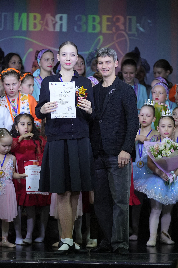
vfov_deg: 8.3
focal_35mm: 247
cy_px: 134
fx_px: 1832
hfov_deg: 5.6
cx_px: 89
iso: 1000
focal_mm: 165
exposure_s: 1/320
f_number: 2.8
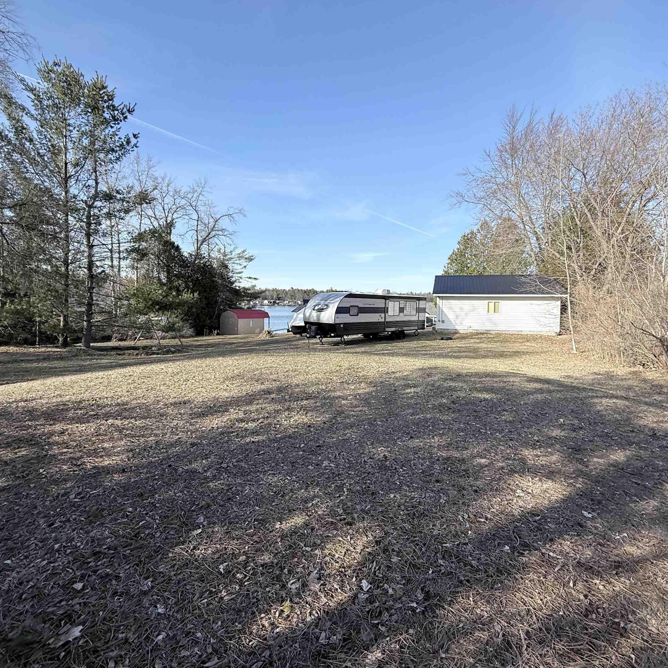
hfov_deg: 80.7
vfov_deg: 80.7
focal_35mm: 18
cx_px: 349
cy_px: 320
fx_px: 393
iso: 50
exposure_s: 1/888
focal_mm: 2.22
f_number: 2.2
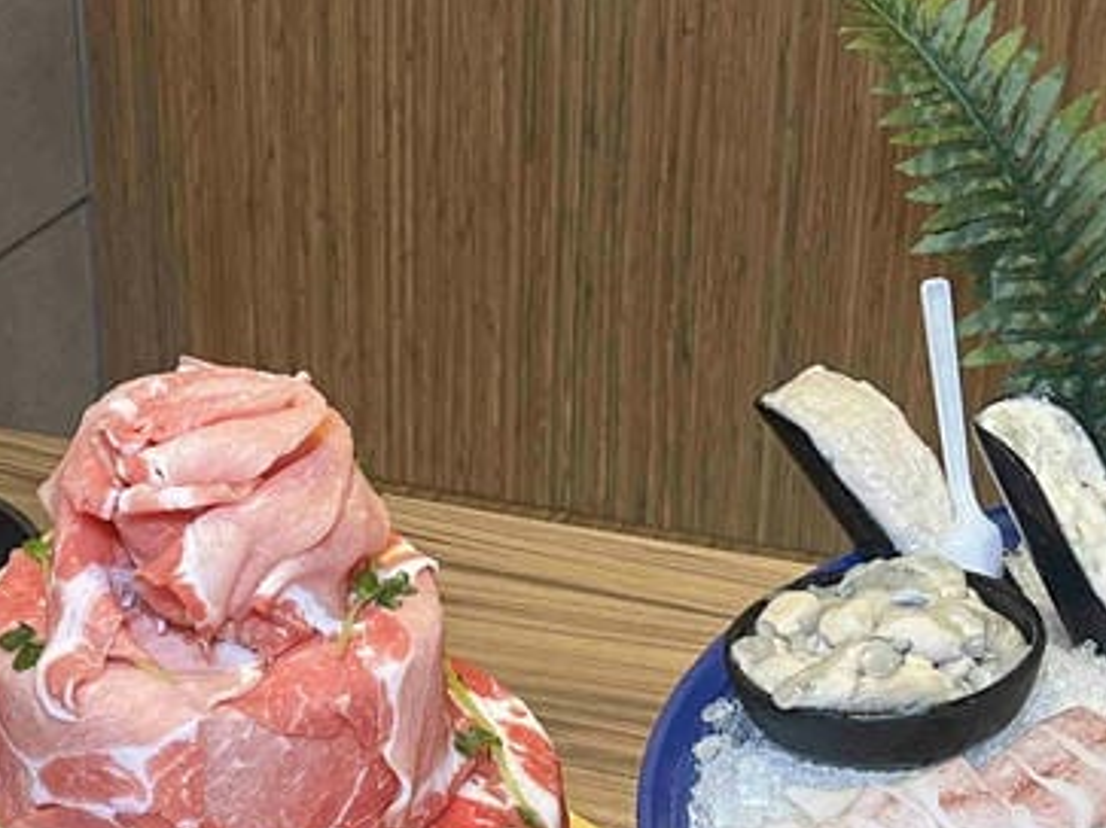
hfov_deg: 22.7
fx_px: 2747
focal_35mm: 86
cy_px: 676
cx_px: 427
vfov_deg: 17.0
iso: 125
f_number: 1.5
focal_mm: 5.7
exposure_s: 1/60
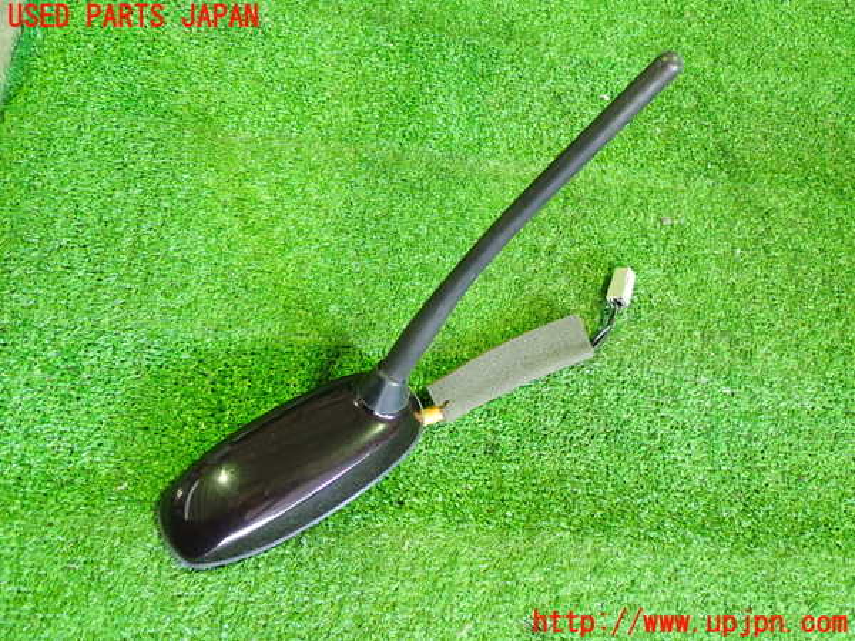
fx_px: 741
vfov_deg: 46.8
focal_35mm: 30
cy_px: 320
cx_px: 428
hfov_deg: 60.0
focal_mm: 5.4
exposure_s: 1/30
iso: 640
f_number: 2.3
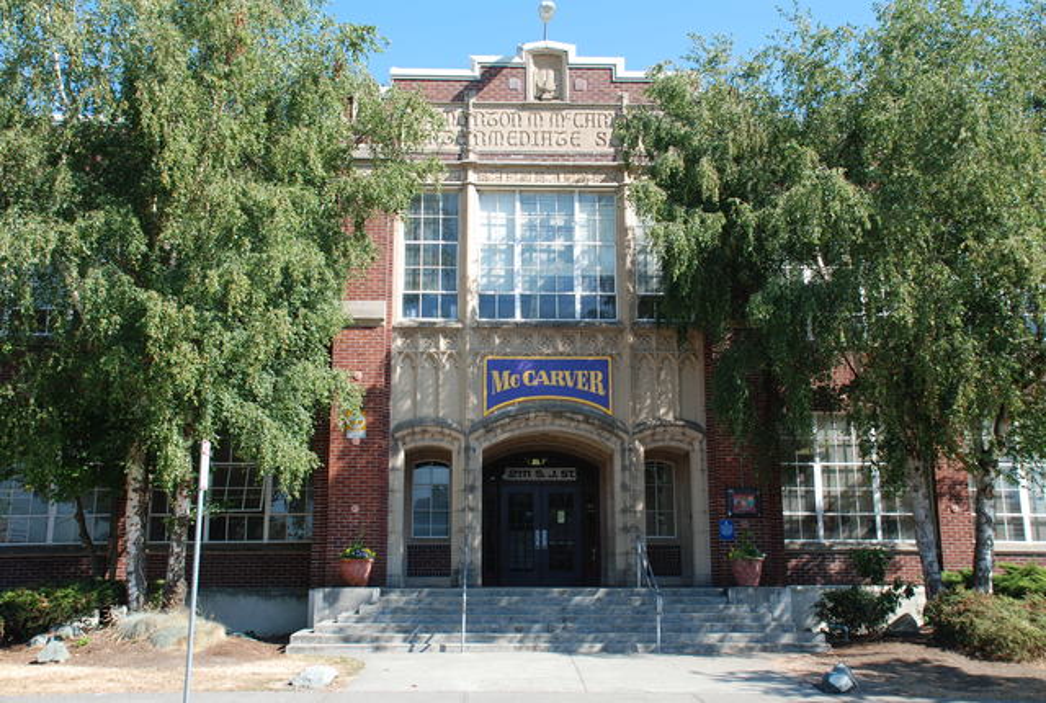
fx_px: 1136
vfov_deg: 34.4
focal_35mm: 39
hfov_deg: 49.4
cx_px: 523
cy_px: 352
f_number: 5.6
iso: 100
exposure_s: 1/125
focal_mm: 26
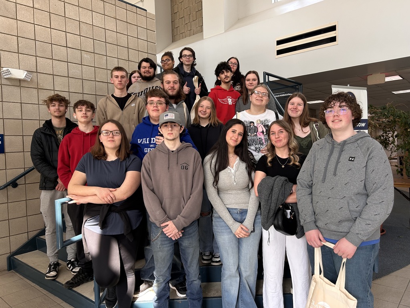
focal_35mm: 26
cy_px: 154
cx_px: 205
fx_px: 308
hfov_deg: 67.3
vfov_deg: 53.1
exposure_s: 1/60
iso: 80
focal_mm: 5.7
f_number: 1.5
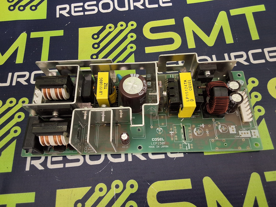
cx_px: 138
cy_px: 104
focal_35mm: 28
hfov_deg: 63.4
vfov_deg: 49.7
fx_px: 223
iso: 320
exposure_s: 1/24
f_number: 1.9
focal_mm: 2.91
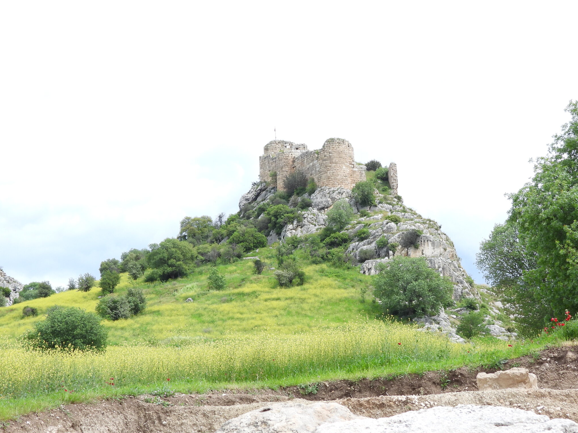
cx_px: 304
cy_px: 243
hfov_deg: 23.8
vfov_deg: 18.0
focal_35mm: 82
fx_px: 1369
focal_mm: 11.7
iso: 100
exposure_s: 1/800
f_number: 3.5
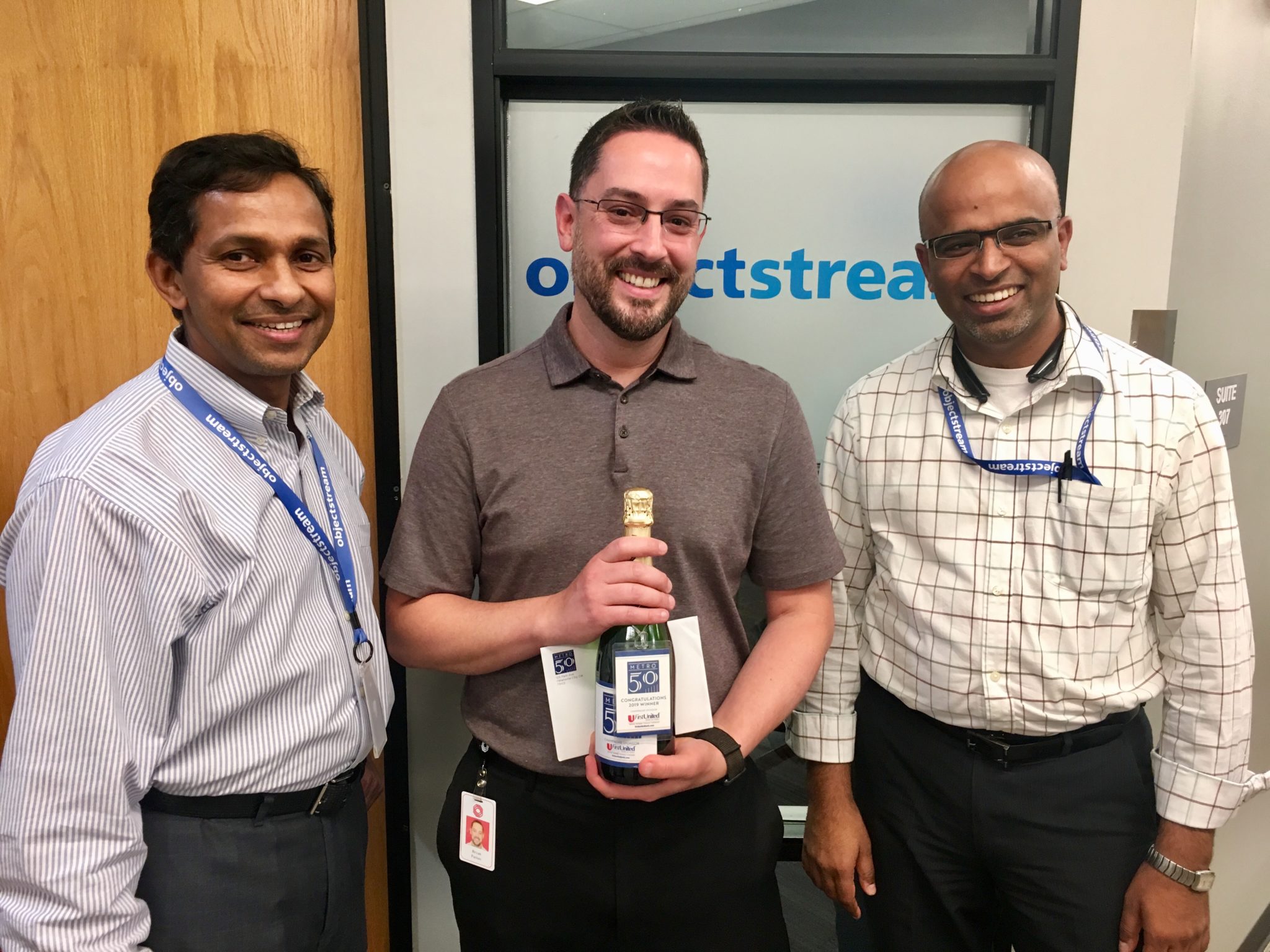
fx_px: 1064
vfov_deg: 48.2
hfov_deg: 61.7
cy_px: 476
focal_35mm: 29
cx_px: 635
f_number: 2.2
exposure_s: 1/30
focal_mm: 4.15
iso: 80
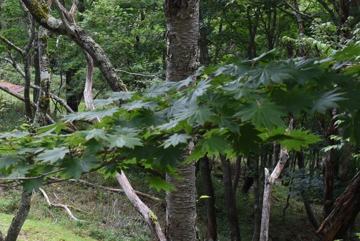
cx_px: 33
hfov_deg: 21.8
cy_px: 176
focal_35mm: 91
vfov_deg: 15.0
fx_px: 910
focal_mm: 27
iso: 1000
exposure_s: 1/60
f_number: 8
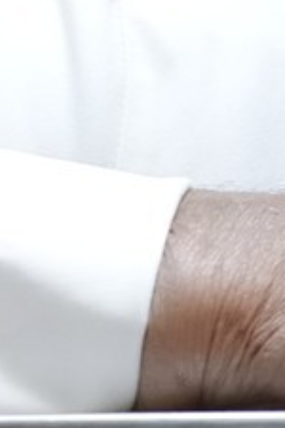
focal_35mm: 313
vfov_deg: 6.4
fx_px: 3717
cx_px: 948
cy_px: -420
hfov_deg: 4.2
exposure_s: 1/60
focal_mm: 44
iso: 1600
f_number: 5.6
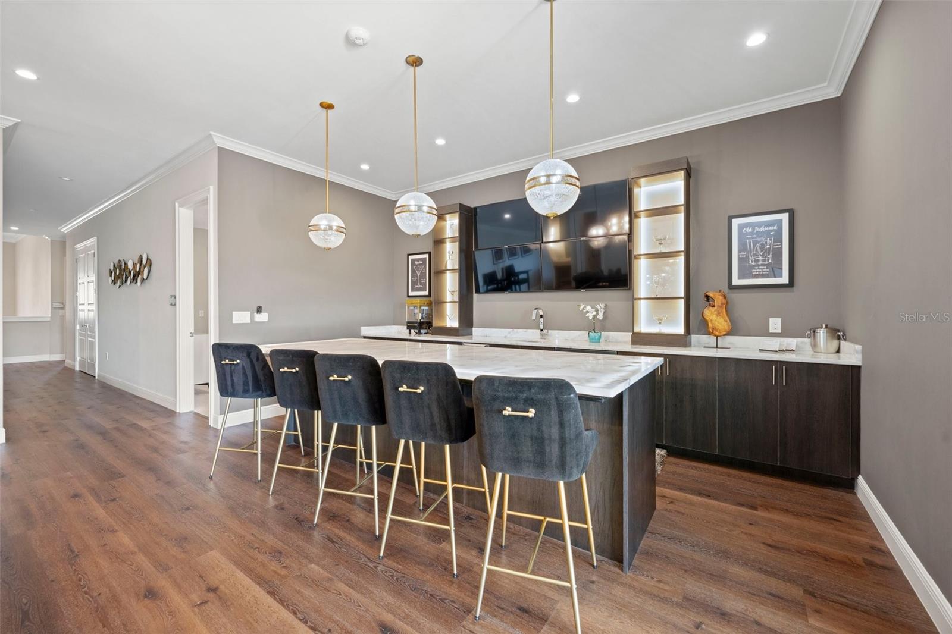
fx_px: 370
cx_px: 476
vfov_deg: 81.2
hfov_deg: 104.3
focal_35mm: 14
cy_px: 317
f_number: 8
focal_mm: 14
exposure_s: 1/2.5
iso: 400
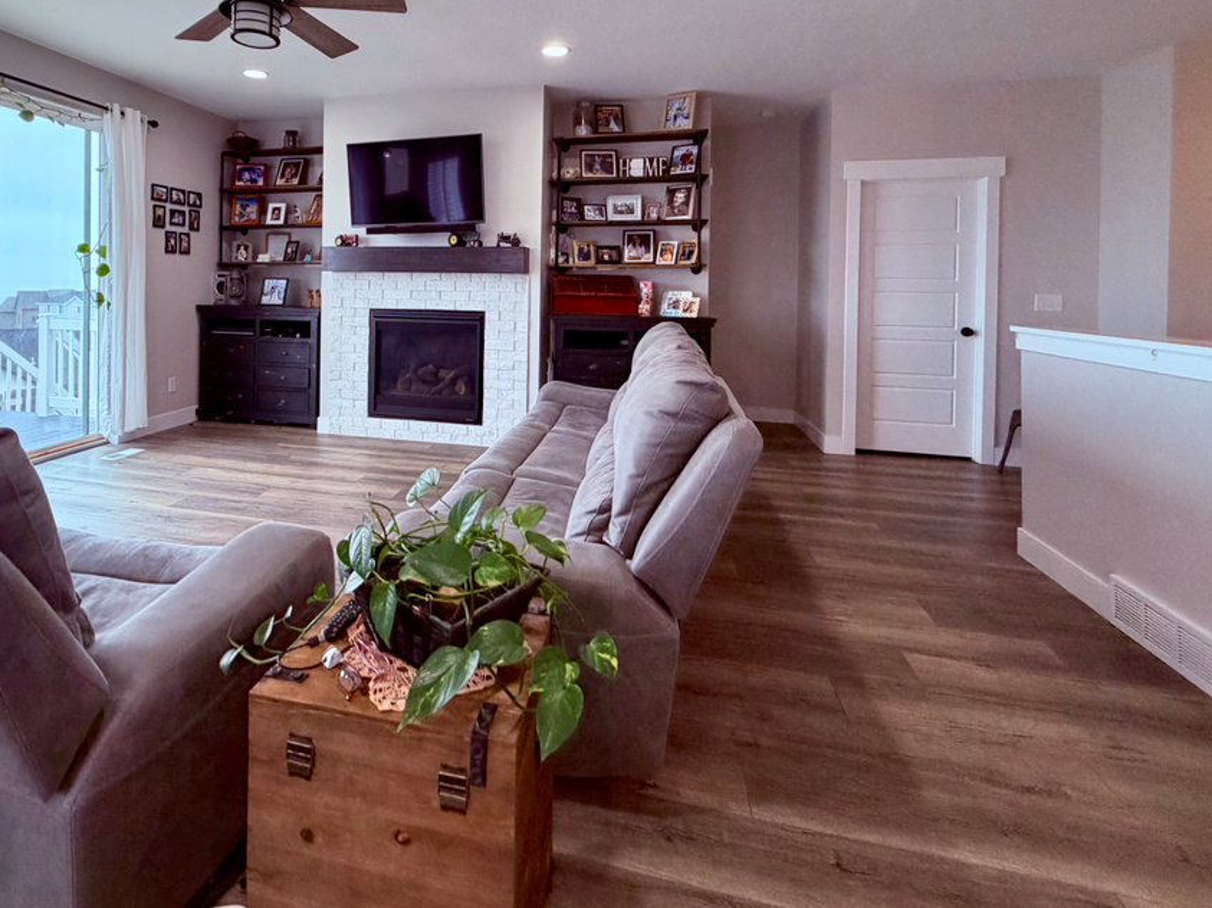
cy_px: 447
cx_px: 482
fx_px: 595
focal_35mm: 17
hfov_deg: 89.8
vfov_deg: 74.7
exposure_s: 1/60
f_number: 2.2
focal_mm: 2.22
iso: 250
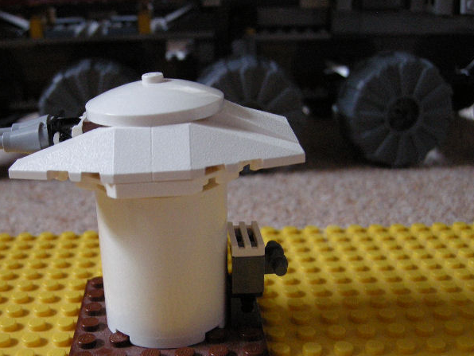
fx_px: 644
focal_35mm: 47
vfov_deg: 30.6
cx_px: 168
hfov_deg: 40.1
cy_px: 238
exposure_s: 1/44.1
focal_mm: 7.5
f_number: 2.7
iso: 400
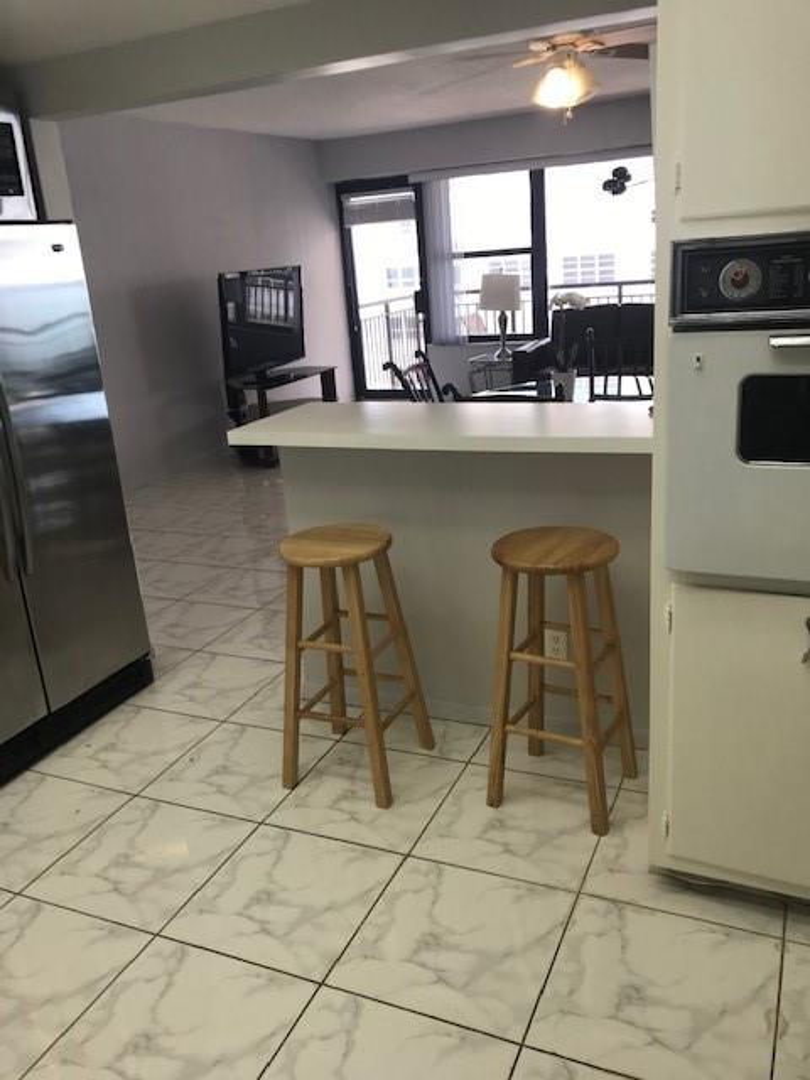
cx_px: 405
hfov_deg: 49.7
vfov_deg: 63.4
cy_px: 540
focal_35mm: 28
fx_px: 874
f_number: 1.8
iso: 25
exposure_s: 1/60
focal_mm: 3.99
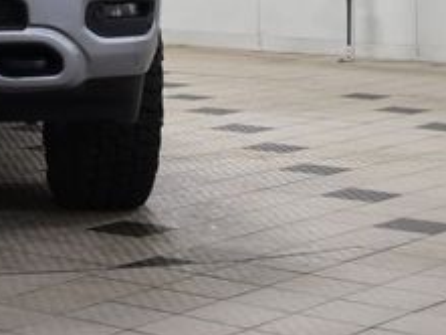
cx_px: -159
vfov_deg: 10.0
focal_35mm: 146
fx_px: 1887
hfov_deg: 13.0
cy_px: -90
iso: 1600
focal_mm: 35
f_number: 6.3
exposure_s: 1/60
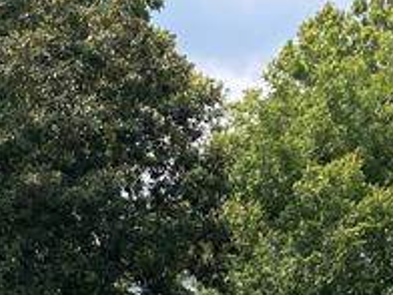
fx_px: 1658
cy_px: 688
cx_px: 62
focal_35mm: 146
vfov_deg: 9.2
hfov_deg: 13.4
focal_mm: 3.99
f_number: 1.8
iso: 20
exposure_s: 1/1429
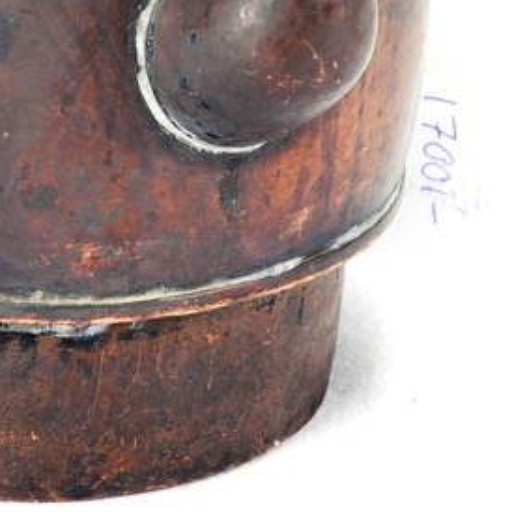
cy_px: -29
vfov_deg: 4.5
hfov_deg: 4.5
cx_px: 73
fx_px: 6543
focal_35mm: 391
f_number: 6.3
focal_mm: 70
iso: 100
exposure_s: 1/6
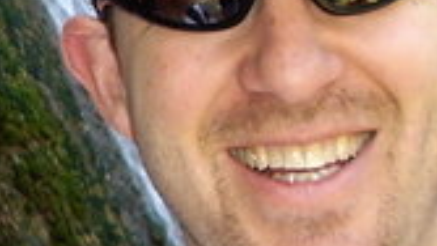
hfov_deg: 8.2
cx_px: -314
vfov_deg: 4.8
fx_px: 2944
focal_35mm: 254
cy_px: 89
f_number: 2.7
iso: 50
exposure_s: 1/50
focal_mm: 6.2
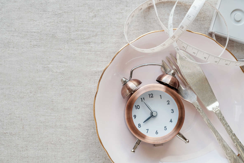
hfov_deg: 33.4
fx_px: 407
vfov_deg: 22.6
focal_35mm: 60
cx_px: 122
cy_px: 82
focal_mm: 40.1
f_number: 8
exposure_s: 1/45
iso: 320
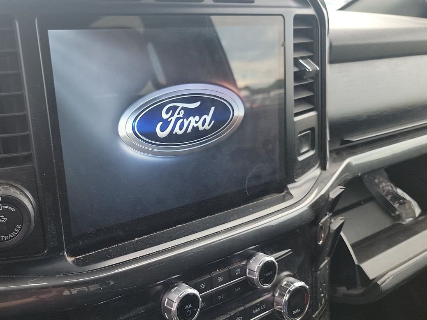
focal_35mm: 37
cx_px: 140
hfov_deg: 49.2
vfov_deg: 38.6
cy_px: 185
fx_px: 456
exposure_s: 1/59
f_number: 1.8
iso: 96
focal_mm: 6.7
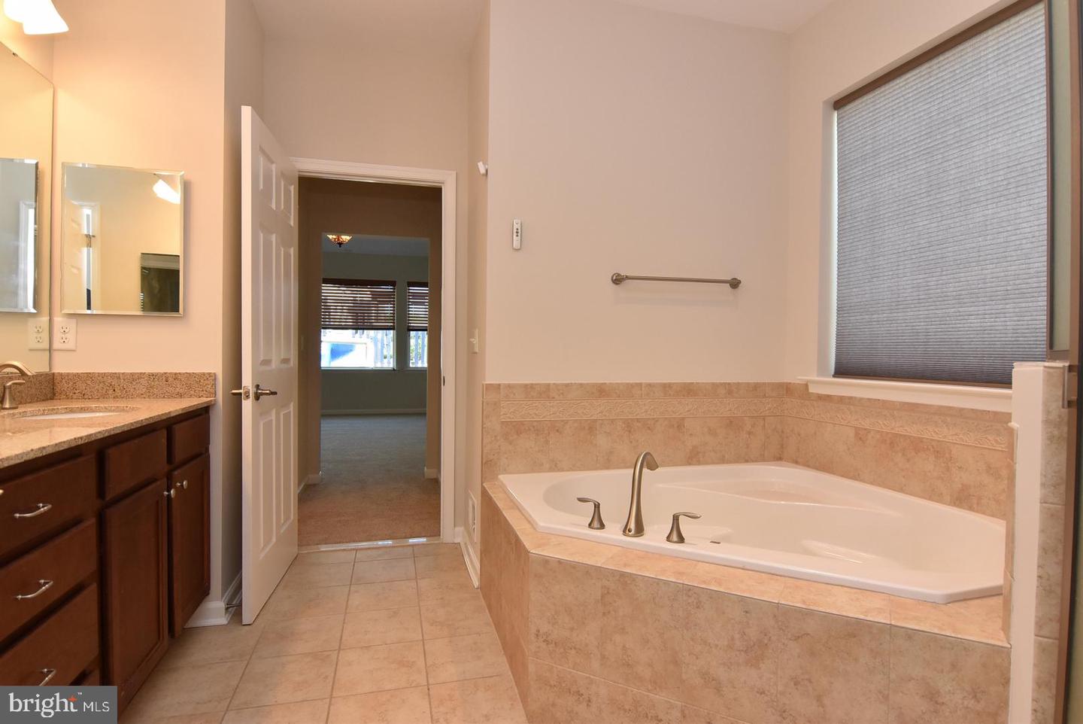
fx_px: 542
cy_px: 362
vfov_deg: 67.5
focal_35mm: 18
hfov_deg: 90.0
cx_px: 542
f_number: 8
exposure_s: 1/100
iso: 800
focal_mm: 12
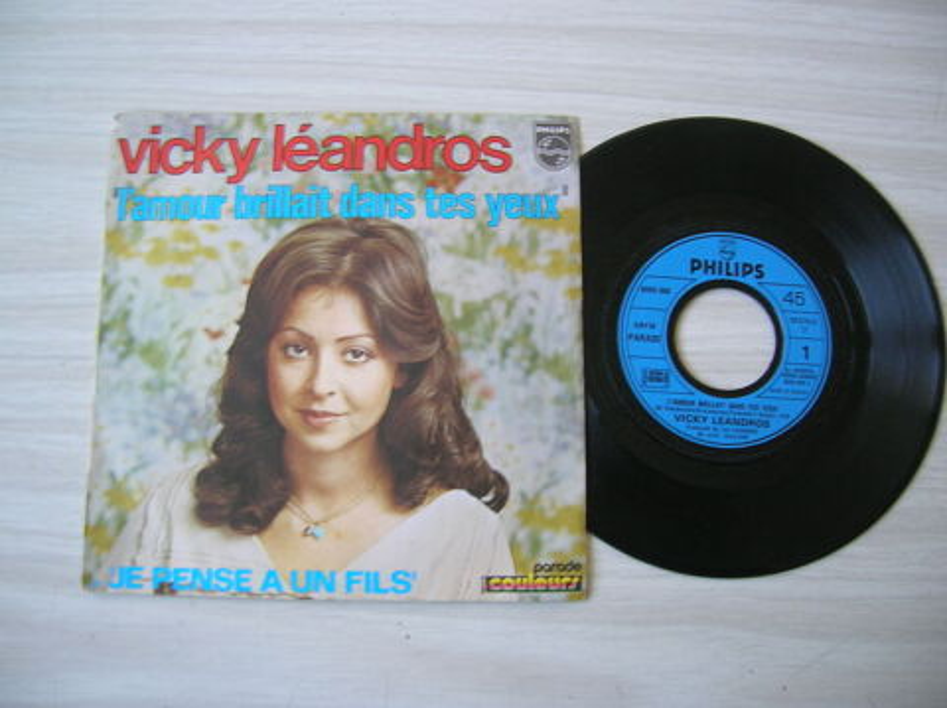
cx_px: 474
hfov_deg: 54.0
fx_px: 929
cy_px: 354
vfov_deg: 41.7
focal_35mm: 34
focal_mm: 5.7
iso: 50
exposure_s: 1/7.6
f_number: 2.9
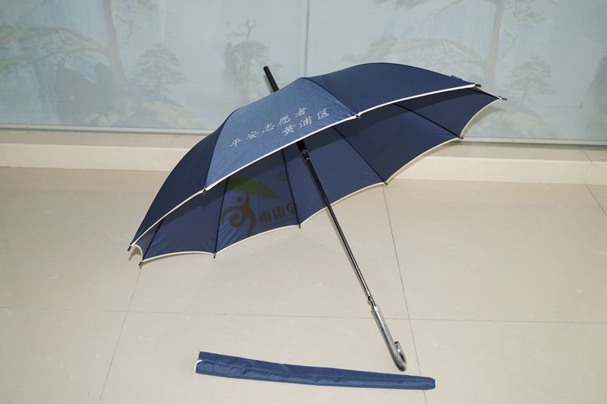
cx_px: 304
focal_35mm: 39
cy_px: 202
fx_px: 657
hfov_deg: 49.6
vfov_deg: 34.2
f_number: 4
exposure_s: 1/60
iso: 125
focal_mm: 26
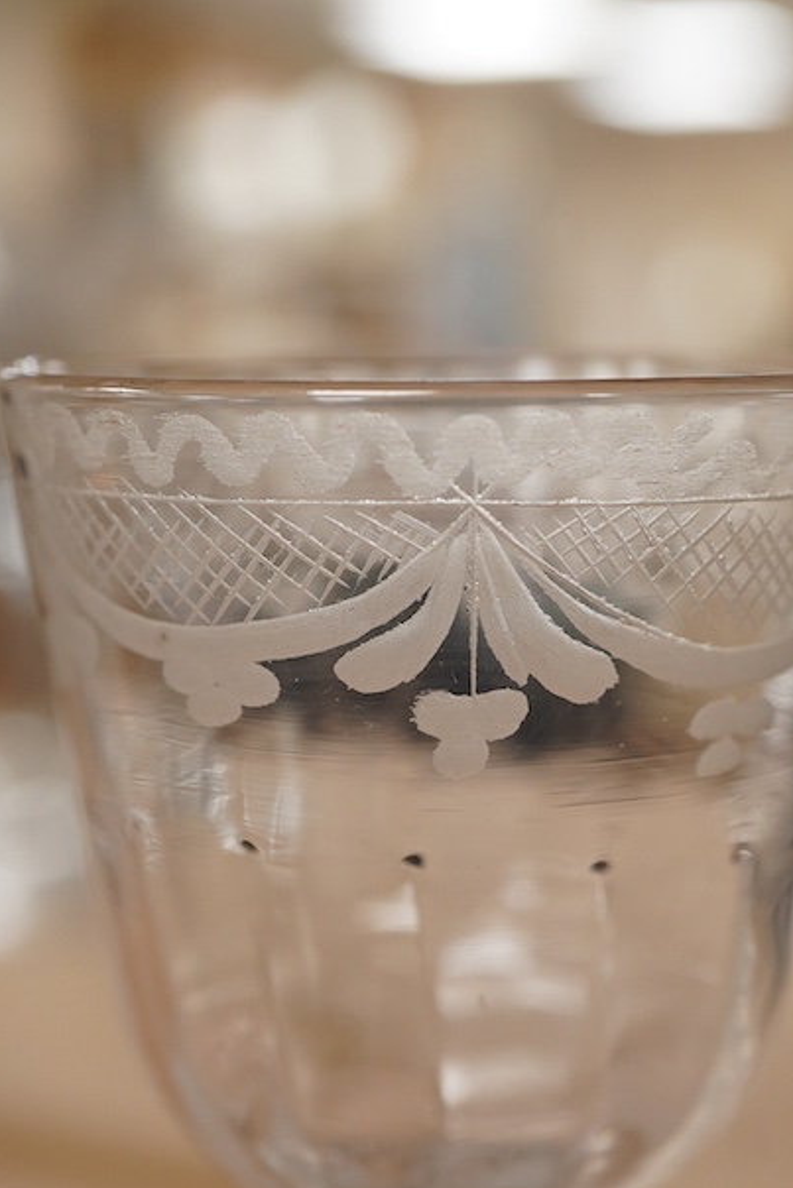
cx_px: 519
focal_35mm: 67
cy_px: 775
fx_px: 2212
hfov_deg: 20.3
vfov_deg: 29.9
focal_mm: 30
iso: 1250
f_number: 8
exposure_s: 1/125
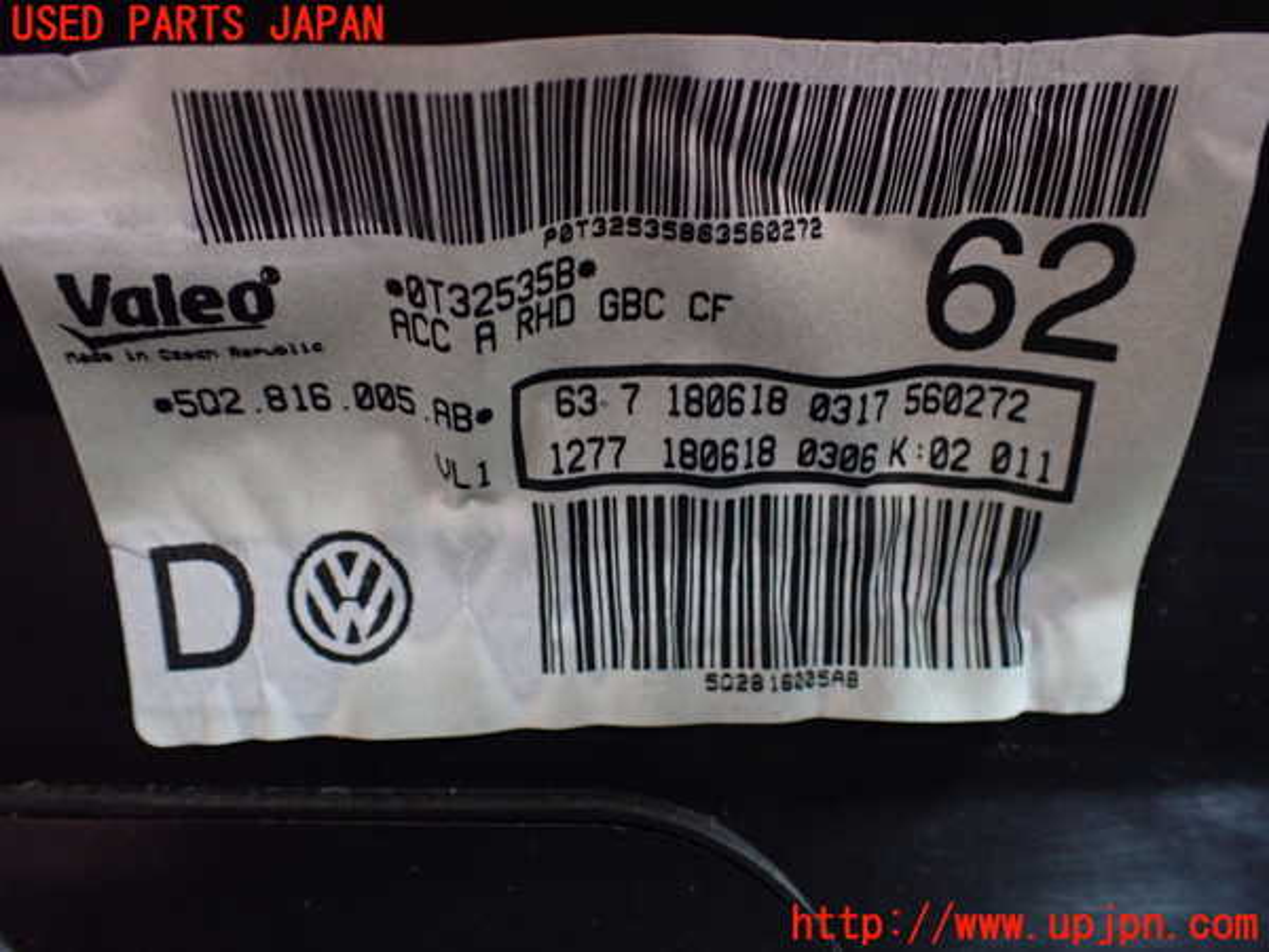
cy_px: 476
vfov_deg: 46.8
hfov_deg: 60.0
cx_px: 634
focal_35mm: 30
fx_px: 1100
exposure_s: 1/40
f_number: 2.3
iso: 800
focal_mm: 5.4
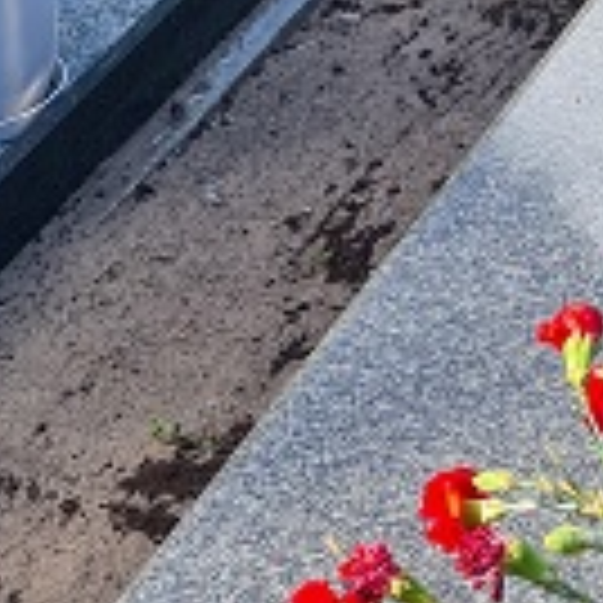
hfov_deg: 12.1
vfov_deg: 12.6
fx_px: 2720
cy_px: 407
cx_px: 862
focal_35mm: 138
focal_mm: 5.4
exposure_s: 1/1188
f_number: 1.8
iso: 50
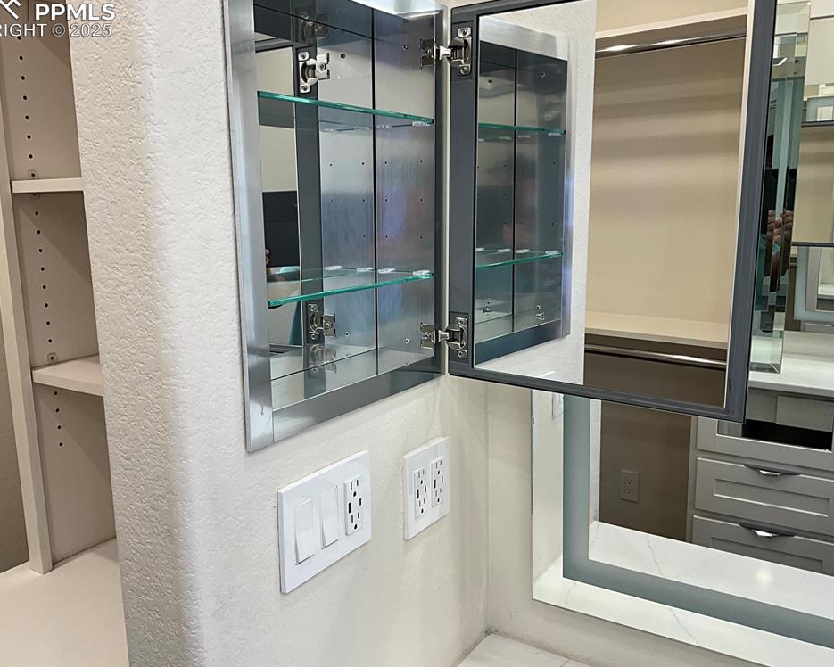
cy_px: 329
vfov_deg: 47.1
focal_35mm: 31
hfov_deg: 57.1
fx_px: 765
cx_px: 393
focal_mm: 3
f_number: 1.8
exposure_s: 1/60
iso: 40
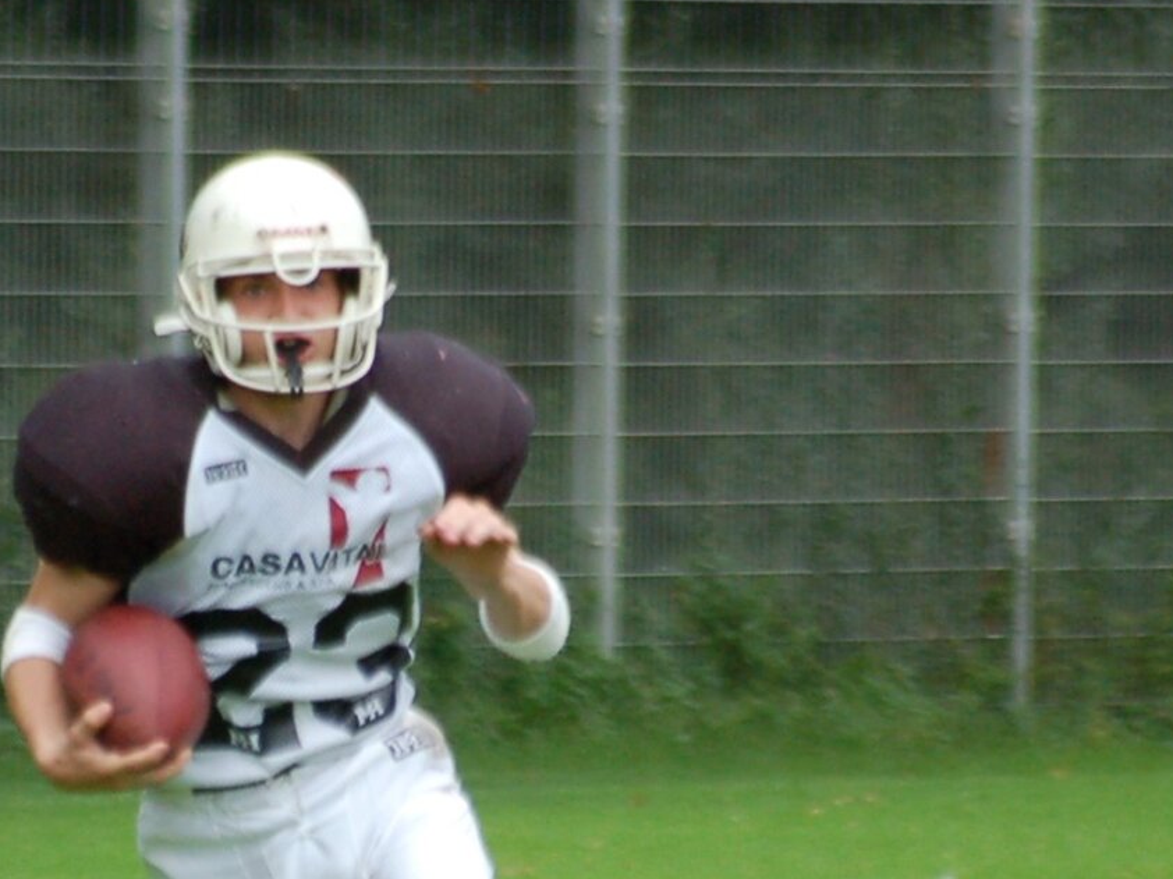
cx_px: 451
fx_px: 38246
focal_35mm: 1129
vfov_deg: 1.3
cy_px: 781
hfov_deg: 1.8
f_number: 5.6
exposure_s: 1/500
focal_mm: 300
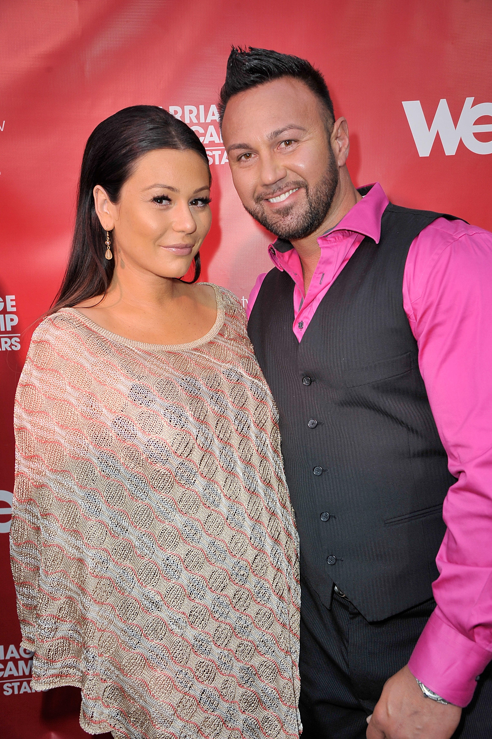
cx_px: 246
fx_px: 780
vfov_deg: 50.7
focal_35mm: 38
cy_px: 370
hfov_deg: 35.0
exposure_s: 1/60
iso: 400
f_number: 5.6
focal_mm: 38
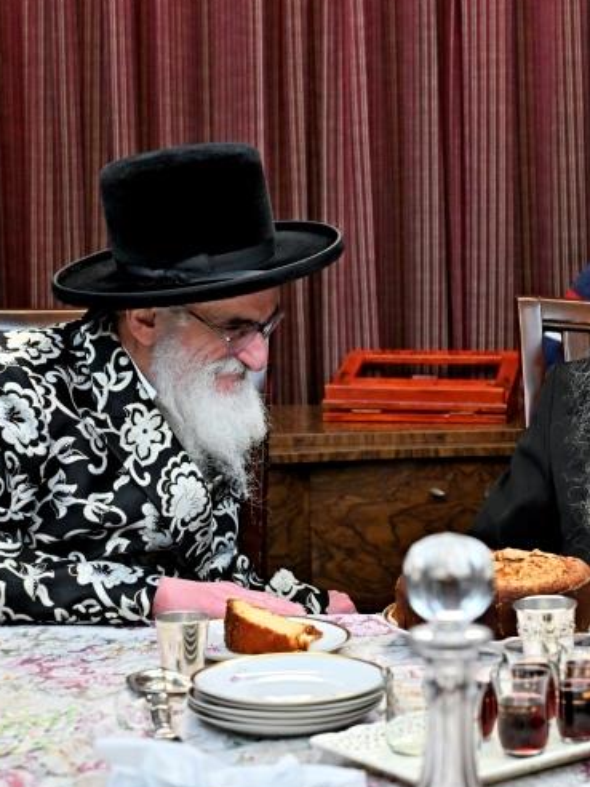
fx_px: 2182
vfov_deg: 20.4
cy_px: 382
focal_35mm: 96
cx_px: 413
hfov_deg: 15.4
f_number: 4
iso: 1250
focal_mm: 48
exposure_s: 1/160
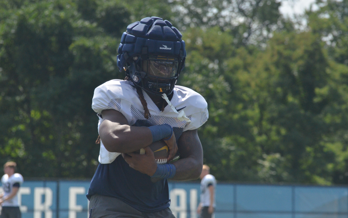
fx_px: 1593
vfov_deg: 7.8
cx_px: 174
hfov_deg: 12.5
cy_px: 108
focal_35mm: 168
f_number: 5
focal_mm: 110
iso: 1600
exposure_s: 1/8000
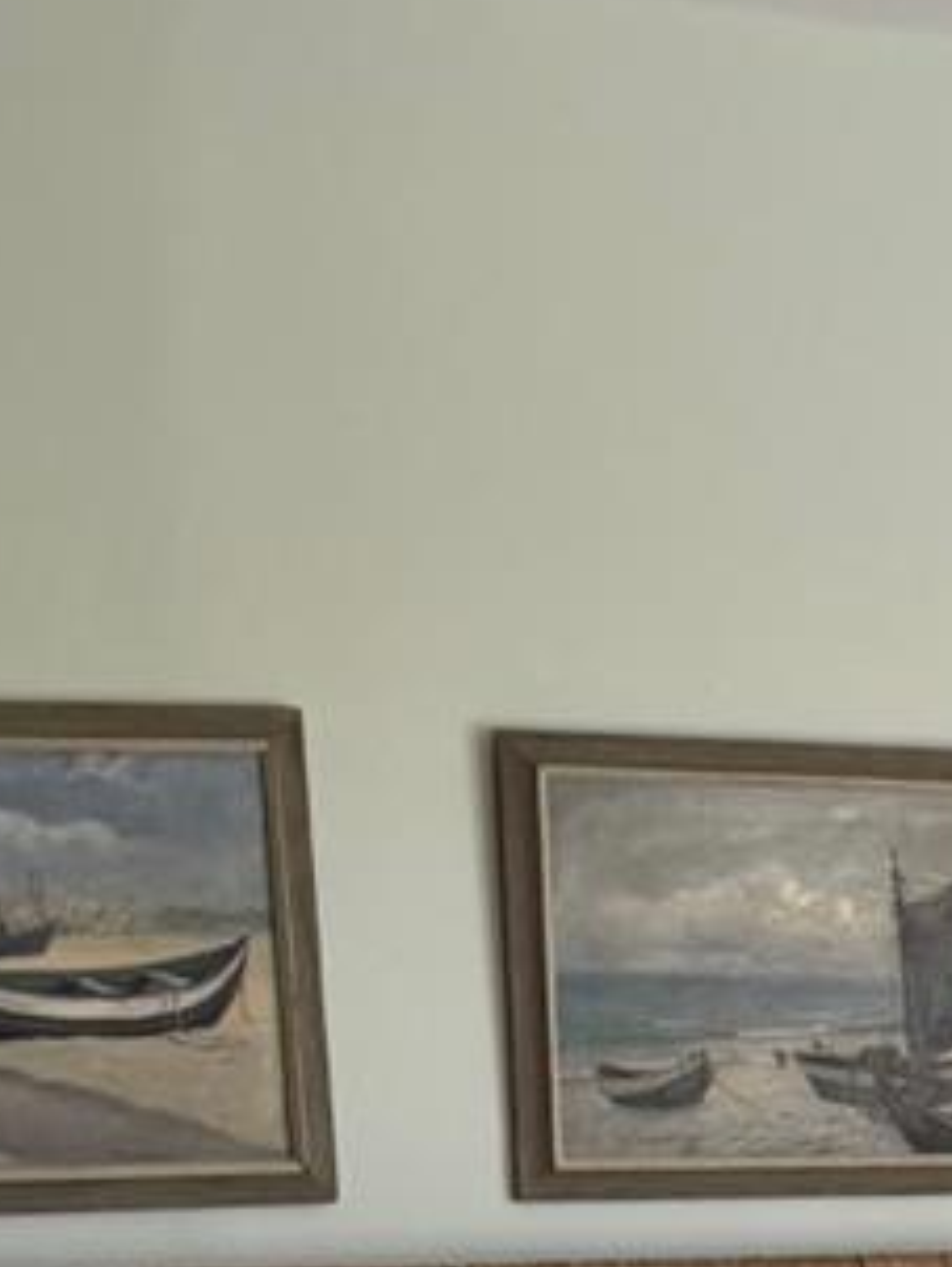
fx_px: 4467
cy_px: 1745
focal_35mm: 122
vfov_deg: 15.2
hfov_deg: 11.4
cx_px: 1610
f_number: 1.78
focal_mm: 6.76
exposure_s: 1/121
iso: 100
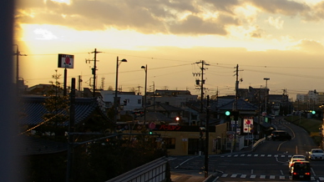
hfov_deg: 17.9
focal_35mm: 116
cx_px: 337
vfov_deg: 10.4
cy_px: 77
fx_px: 996
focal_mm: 28
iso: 200
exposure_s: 1/500
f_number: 5.6
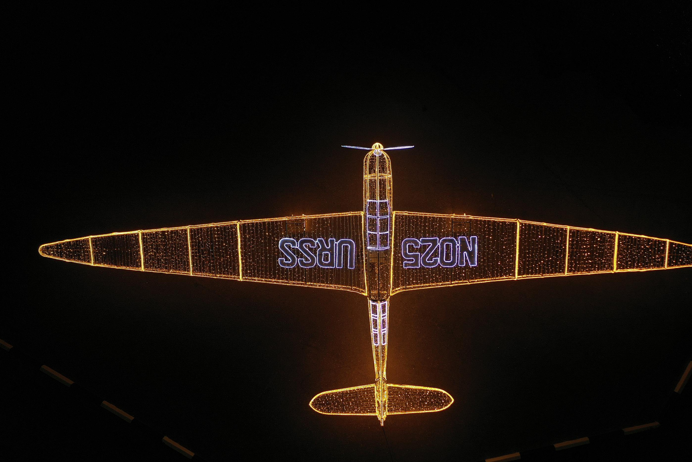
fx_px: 788
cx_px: 384
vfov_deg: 32.6
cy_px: 248
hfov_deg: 47.3
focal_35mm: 41
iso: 100
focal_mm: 10.26
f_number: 2.8
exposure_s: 1/50
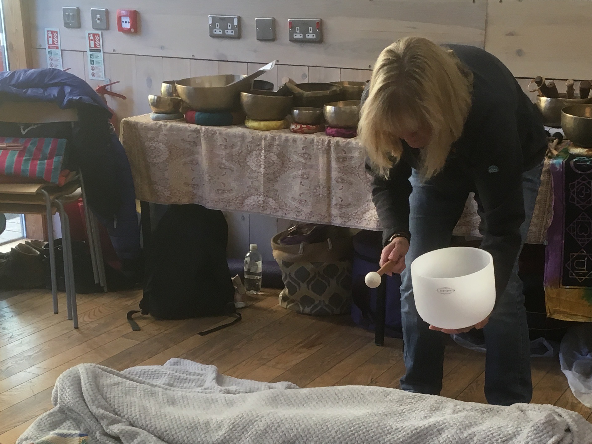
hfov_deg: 31.2
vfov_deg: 23.3
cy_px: 348
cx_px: 331
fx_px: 1060
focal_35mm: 62
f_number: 2.2
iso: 40
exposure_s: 1/33
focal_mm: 4.15
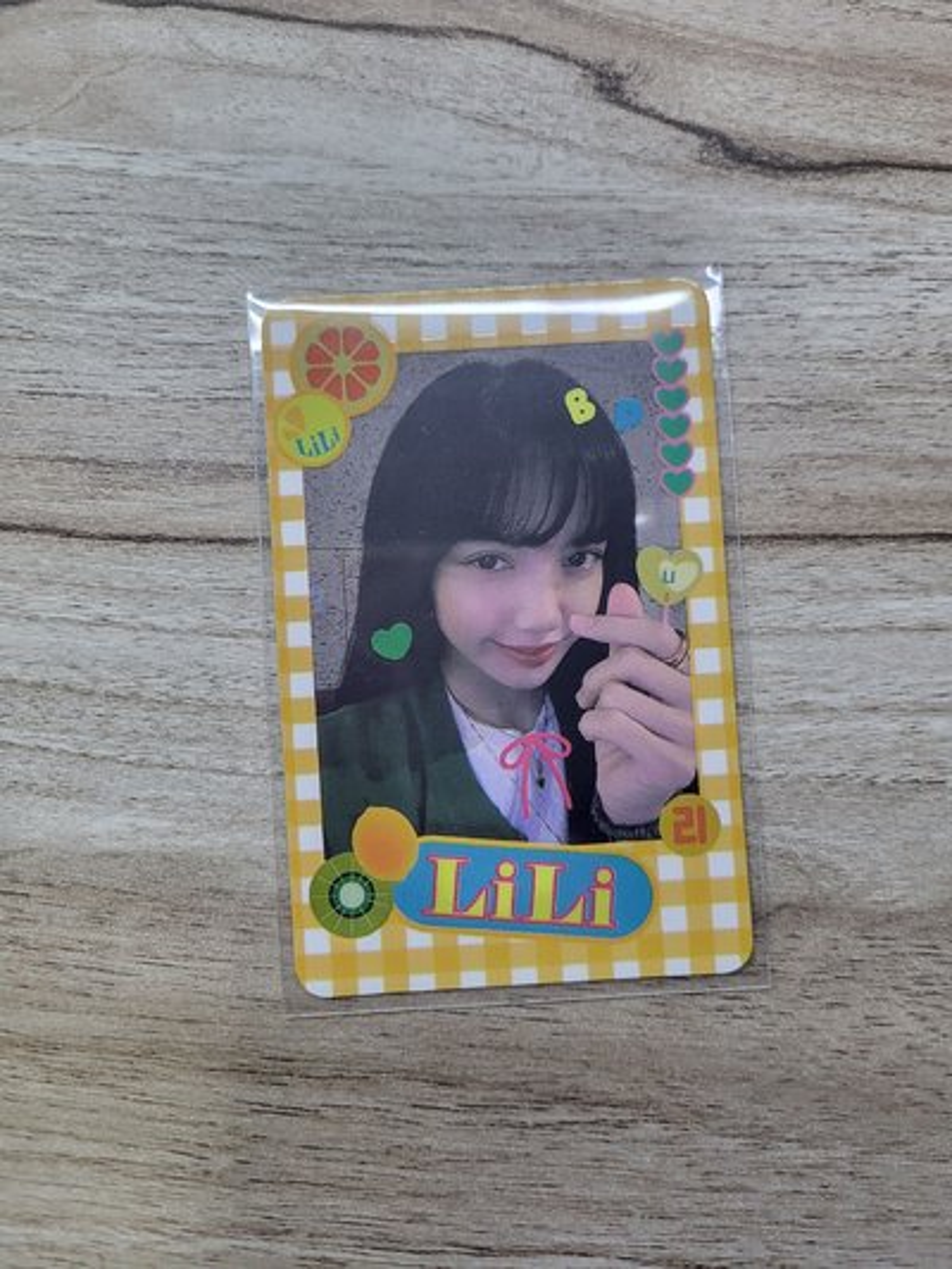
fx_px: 953
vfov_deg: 67.3
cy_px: 634
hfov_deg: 53.1
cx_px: 476
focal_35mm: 26
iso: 250
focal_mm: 5.4
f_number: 1.8
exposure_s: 1/120
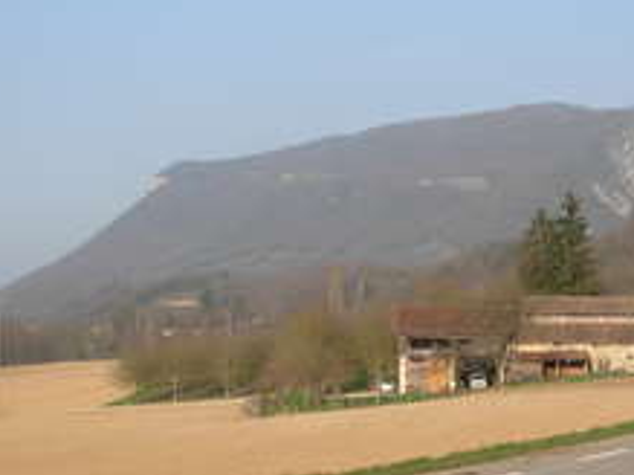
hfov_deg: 18.3
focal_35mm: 104
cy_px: 316
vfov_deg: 14.2
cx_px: 680
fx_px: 1904
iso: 79
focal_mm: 6.3
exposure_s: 1/886
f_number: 2.9
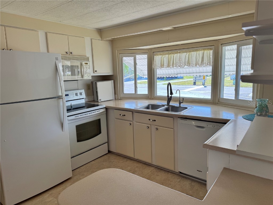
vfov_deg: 56.8
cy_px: 102
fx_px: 189
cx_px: 136
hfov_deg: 71.6
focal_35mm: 24
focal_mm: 6.76
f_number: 1.78
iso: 80
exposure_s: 1/282
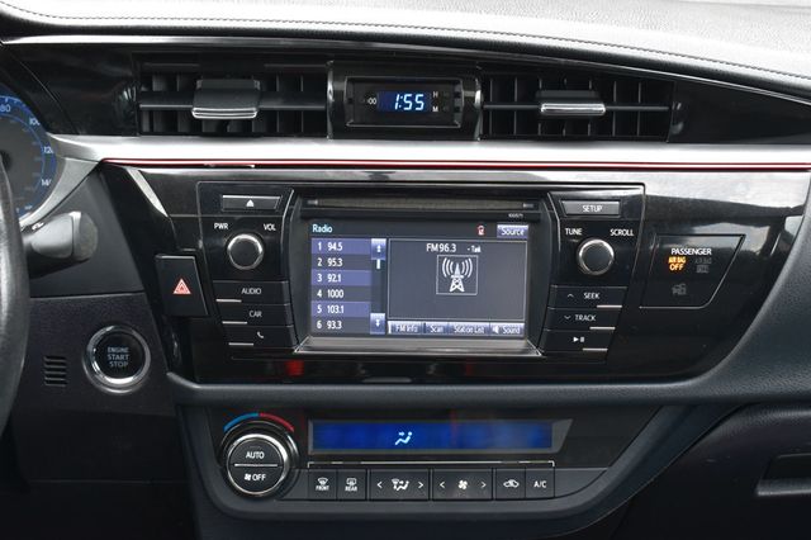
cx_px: 406
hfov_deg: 37.9
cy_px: 270
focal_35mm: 52
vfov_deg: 25.7
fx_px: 1182
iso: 400
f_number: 6.3
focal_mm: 35
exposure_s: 1/20
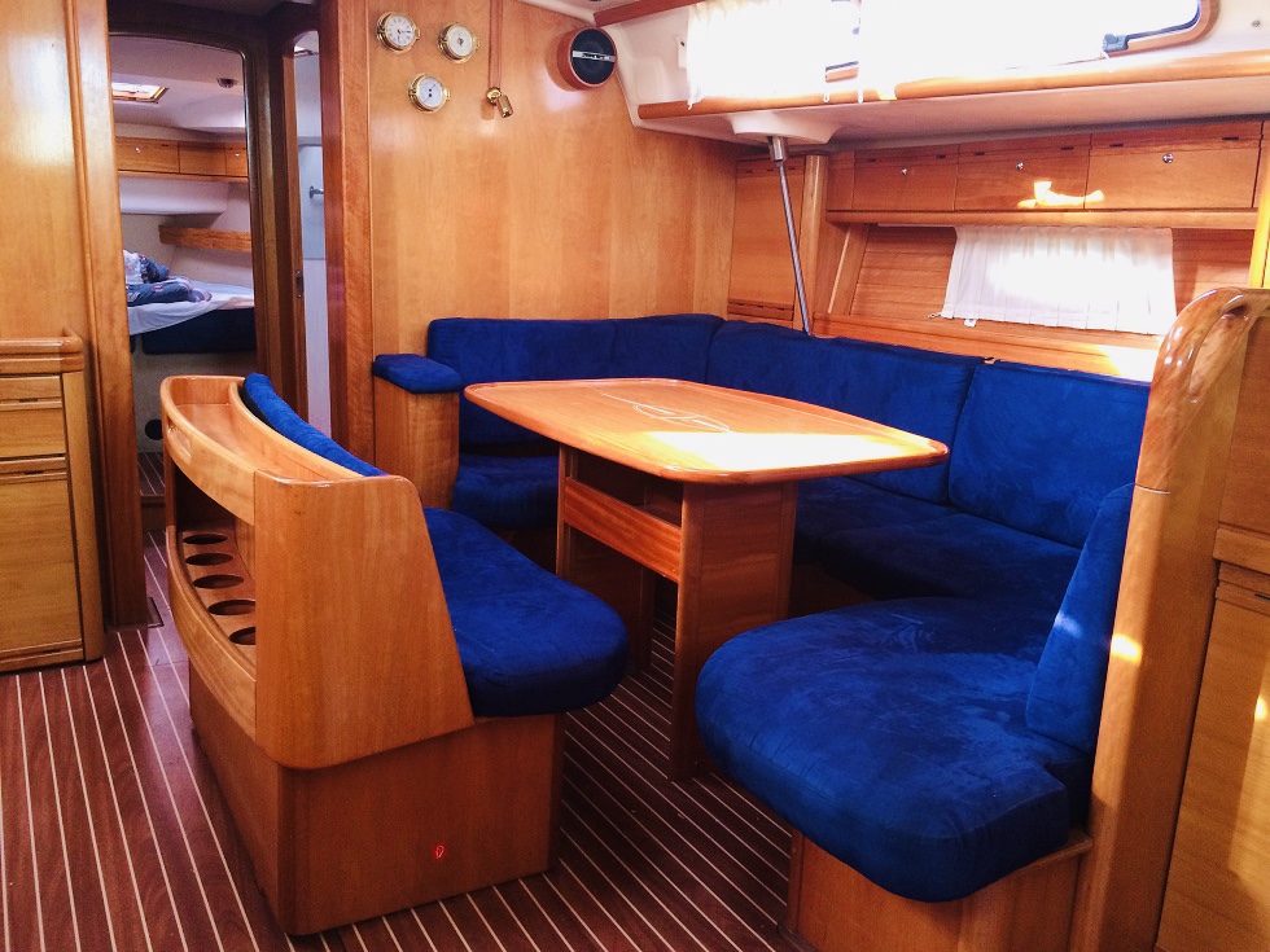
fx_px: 1064
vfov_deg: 48.2
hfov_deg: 61.7
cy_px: 476
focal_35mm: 29
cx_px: 635
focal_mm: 4.15
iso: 80
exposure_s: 1/33
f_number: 2.2
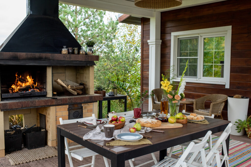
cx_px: 126
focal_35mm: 35
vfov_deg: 37.9
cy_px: 84
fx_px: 244
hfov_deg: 54.4
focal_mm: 35
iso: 800
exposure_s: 1/160
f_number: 5.6
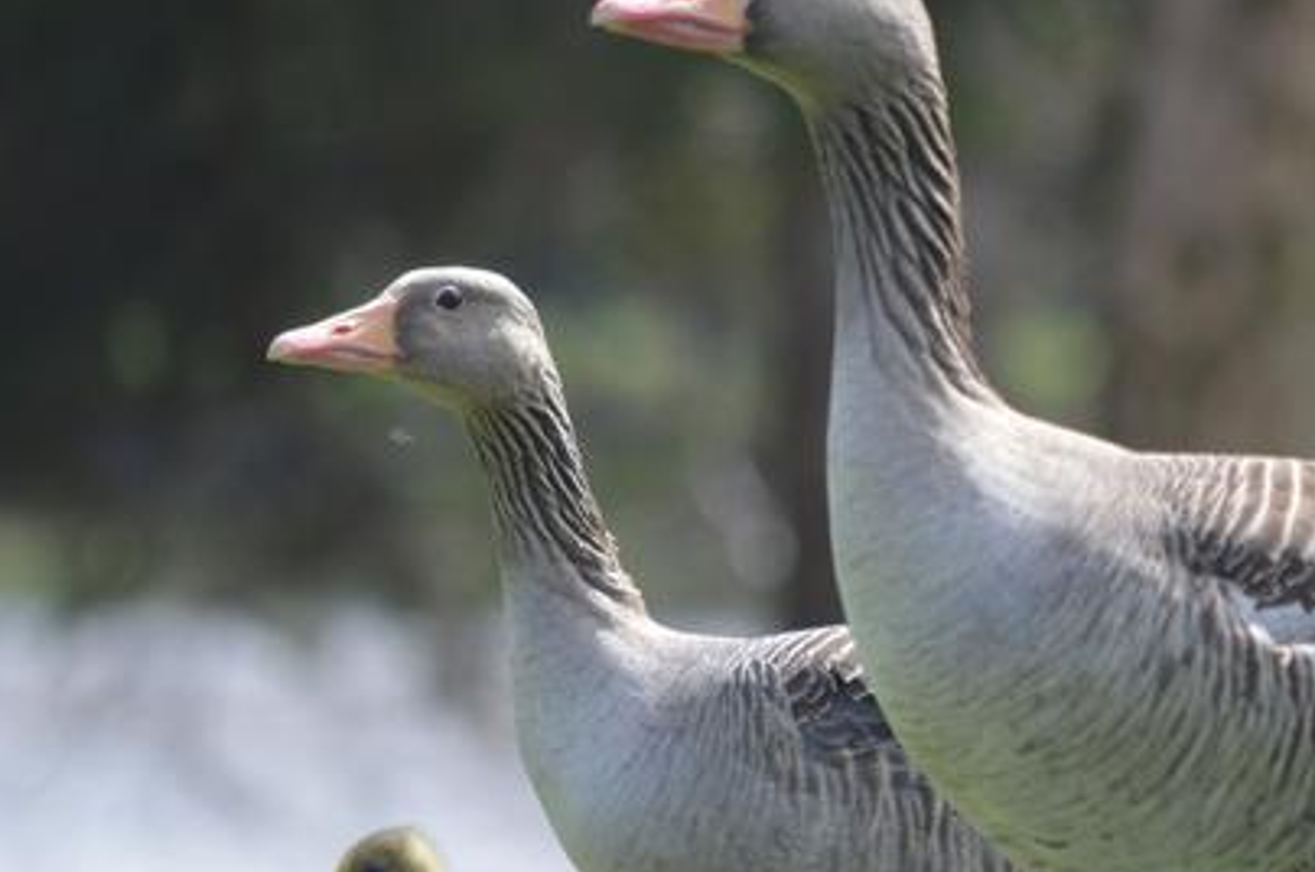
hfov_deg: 3.1
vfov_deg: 2.0
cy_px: 620
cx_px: 898
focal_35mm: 676
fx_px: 24653
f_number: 5.6
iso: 320
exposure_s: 1/500
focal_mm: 260
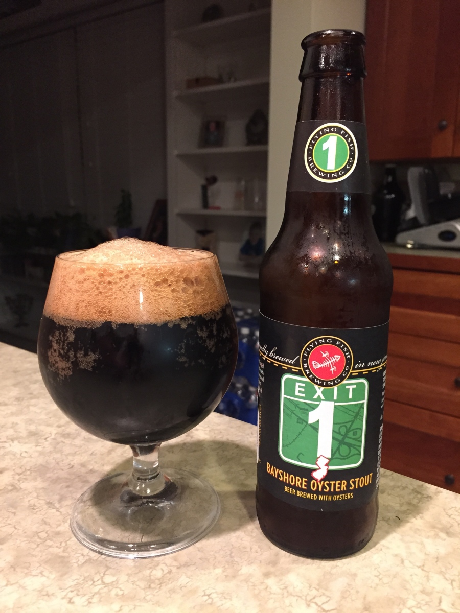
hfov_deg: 48.2
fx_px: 514
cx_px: 230
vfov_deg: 61.7
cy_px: 306
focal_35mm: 29
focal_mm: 4.15
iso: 250
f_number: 2.2
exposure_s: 1/20
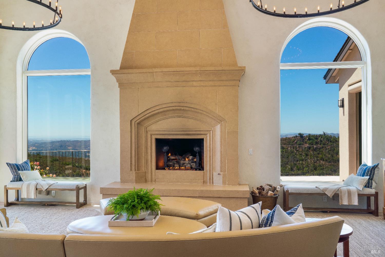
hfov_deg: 60.3
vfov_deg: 42.3
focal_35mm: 31
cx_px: 192
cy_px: 128
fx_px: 332
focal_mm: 31
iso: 100
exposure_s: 1/8
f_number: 14
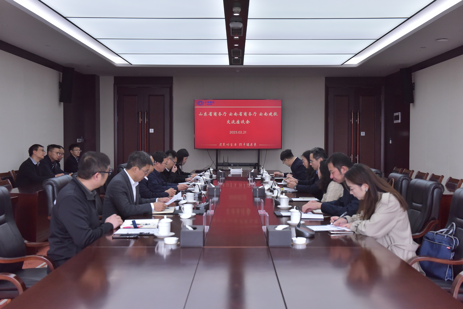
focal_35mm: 45
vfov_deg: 29.9
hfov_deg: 43.6
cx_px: 232
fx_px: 579
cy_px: 154
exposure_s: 1/800
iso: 2500
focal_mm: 45
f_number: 6.3
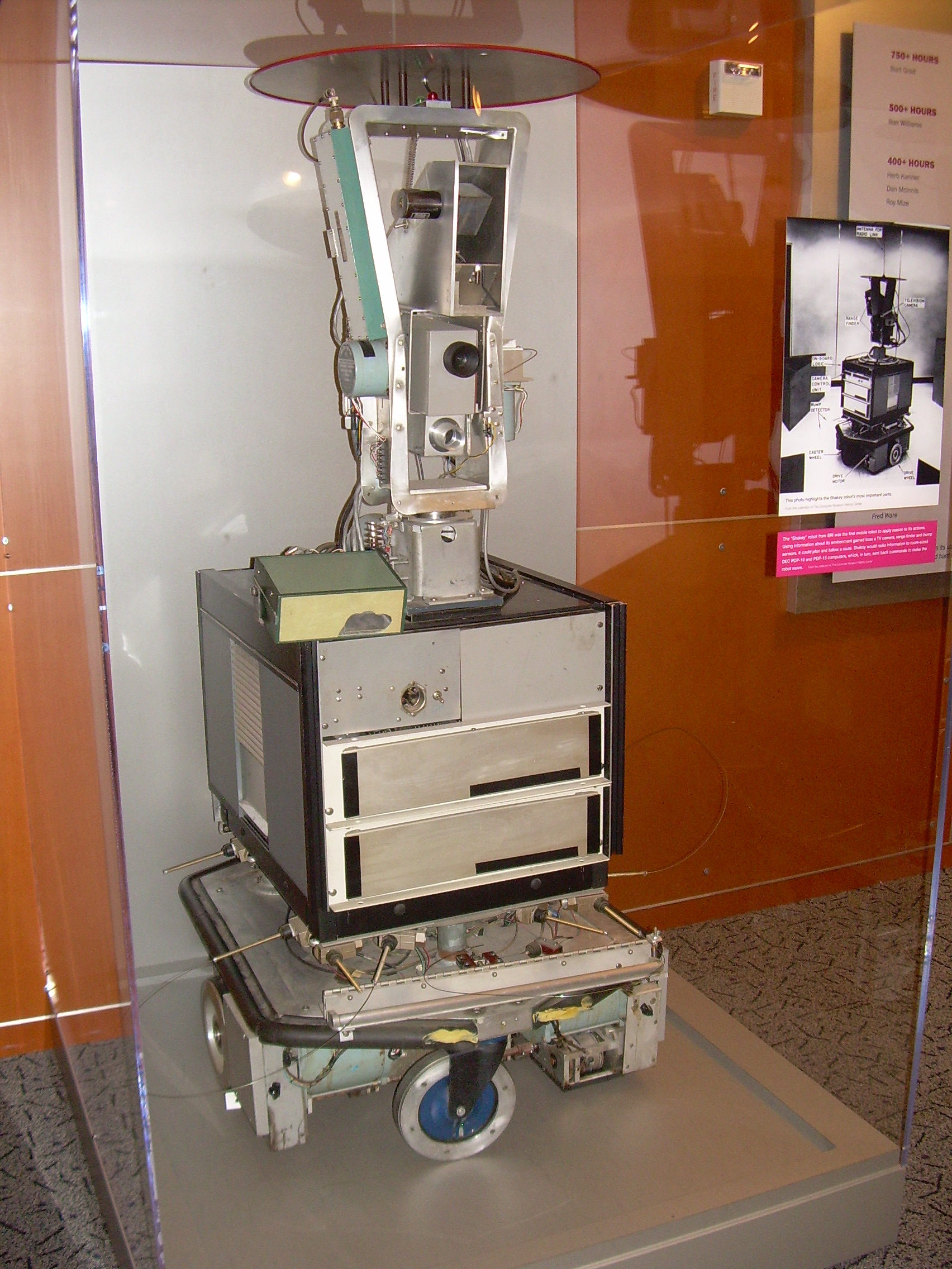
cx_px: 476
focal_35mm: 38
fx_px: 1393
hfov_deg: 37.7
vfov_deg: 49.0
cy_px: 634
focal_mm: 6.3
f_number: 2.8
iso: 168
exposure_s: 1/60
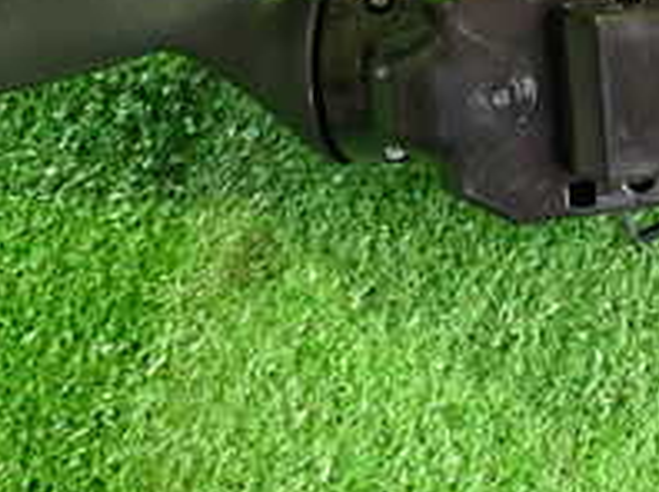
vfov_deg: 15.7
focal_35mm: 91
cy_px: -73
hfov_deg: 20.3
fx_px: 1730
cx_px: 769
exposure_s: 1/30
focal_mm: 5.4
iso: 320
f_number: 2.3
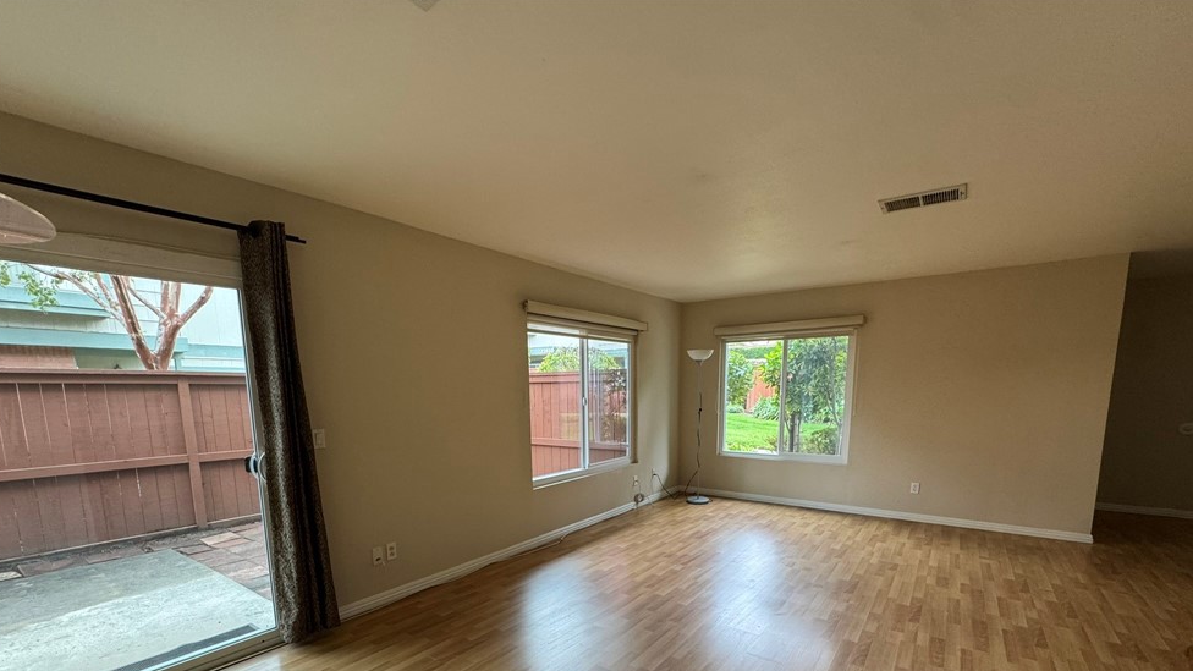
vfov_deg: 64.7
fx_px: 506
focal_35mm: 16
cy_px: 466
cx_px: 588
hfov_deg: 99.4
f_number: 2.2
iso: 160
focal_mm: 2.22
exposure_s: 1/120
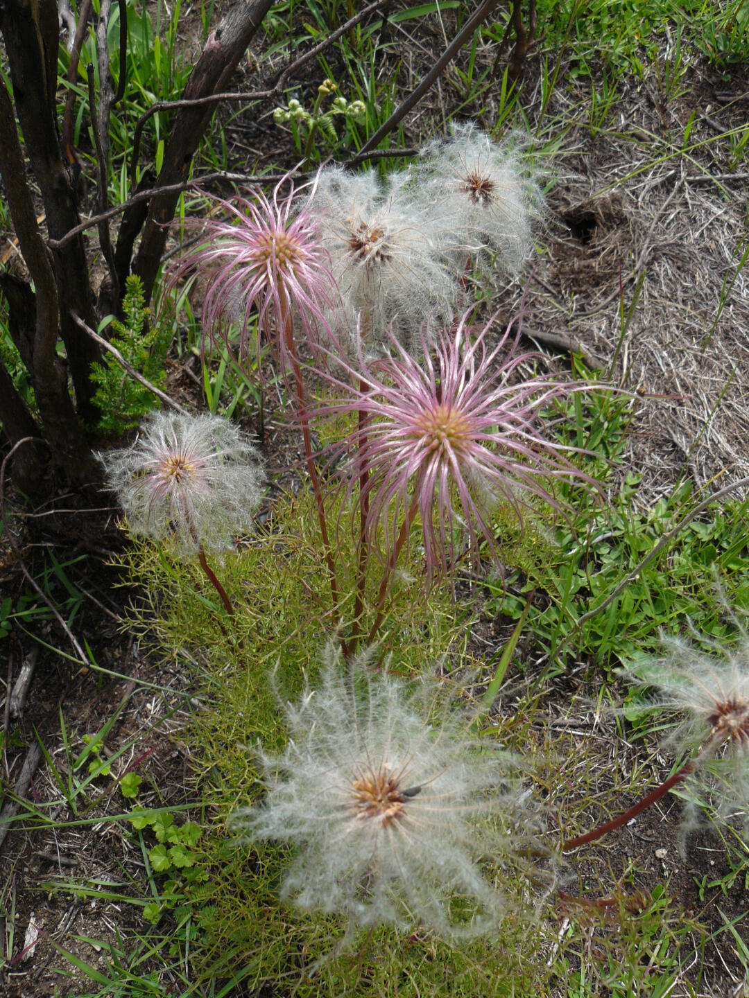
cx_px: 374
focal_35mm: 36
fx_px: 1039
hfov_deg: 39.7
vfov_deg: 51.4
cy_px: 499
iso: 100
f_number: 5
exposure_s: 1/200
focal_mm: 6
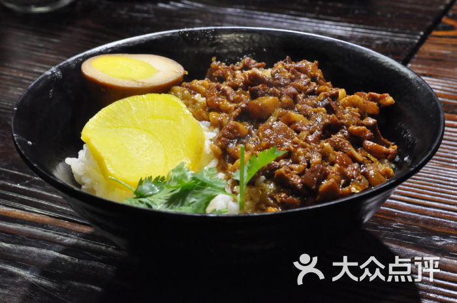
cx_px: 228
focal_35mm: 82
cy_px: 152
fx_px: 1046
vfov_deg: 16.5
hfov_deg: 24.6
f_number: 13
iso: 3200
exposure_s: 1/15
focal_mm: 55
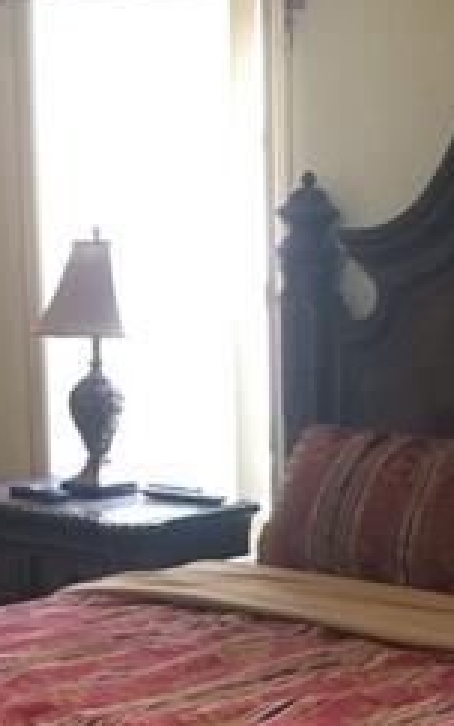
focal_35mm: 97
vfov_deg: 21.1
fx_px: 1919
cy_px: 606
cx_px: 364
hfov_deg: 13.4
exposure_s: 1/30
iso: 160
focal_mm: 4.15
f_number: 2.2
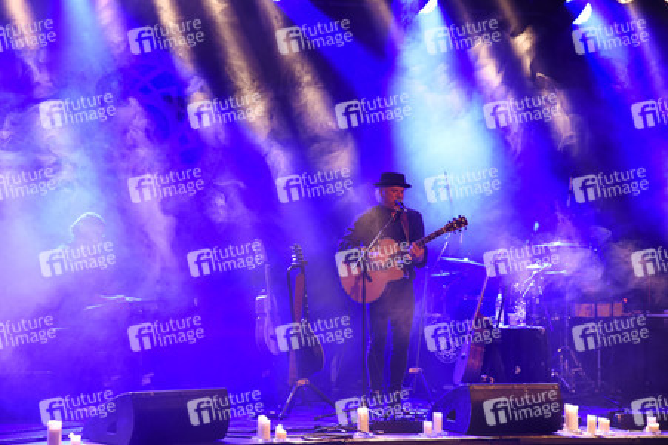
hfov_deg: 17.1
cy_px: 222
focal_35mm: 120
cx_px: 334
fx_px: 2225
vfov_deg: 11.4
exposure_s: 1/60
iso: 1600
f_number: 4.5
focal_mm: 120
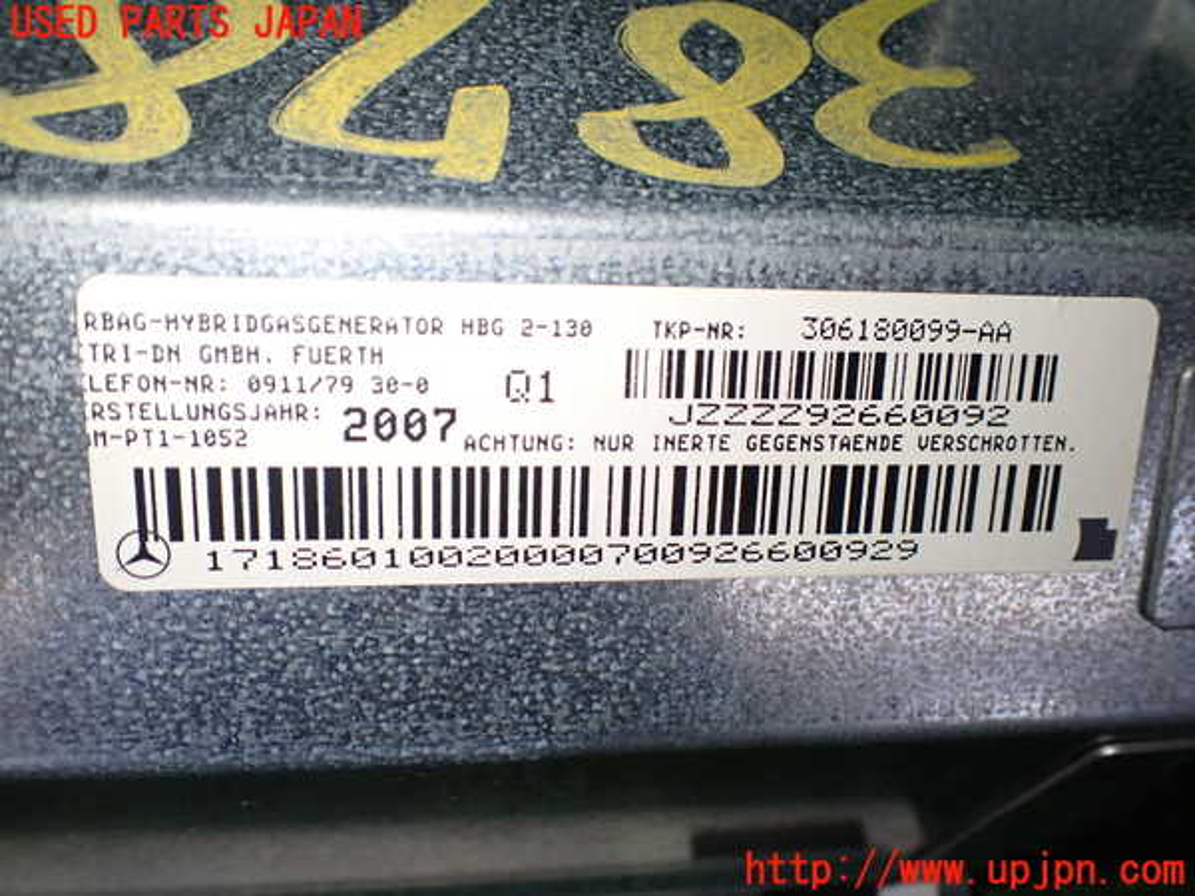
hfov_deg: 60.0
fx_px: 1036
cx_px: 598
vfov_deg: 46.8
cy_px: 448
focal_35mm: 30
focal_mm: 5.4
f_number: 2.3
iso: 250
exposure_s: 1/125
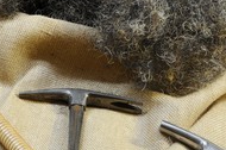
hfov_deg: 16.1
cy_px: -13
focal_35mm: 124
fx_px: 777
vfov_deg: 10.9
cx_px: -17
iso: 200
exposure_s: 1.3
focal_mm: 56
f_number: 22
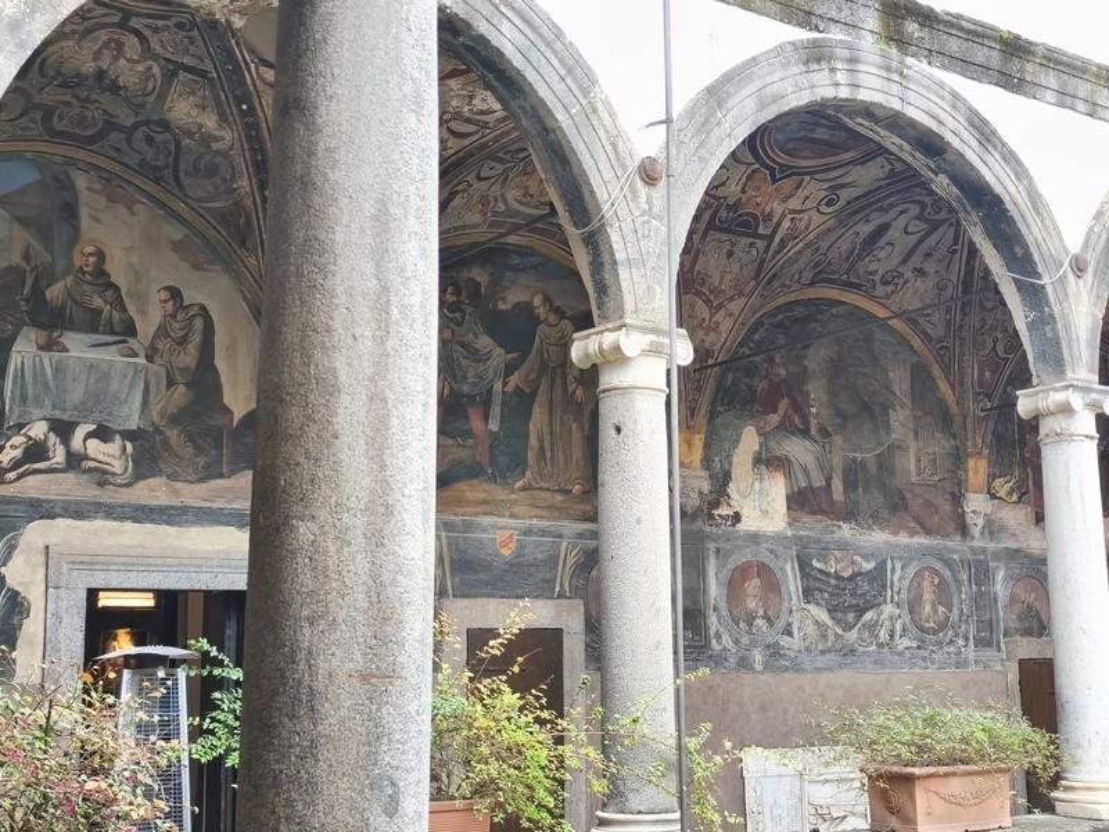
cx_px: 554
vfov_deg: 31.5
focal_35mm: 46
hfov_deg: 41.2
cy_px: 416
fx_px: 1474
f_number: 1.65
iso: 200
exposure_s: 1/100
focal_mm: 6.14
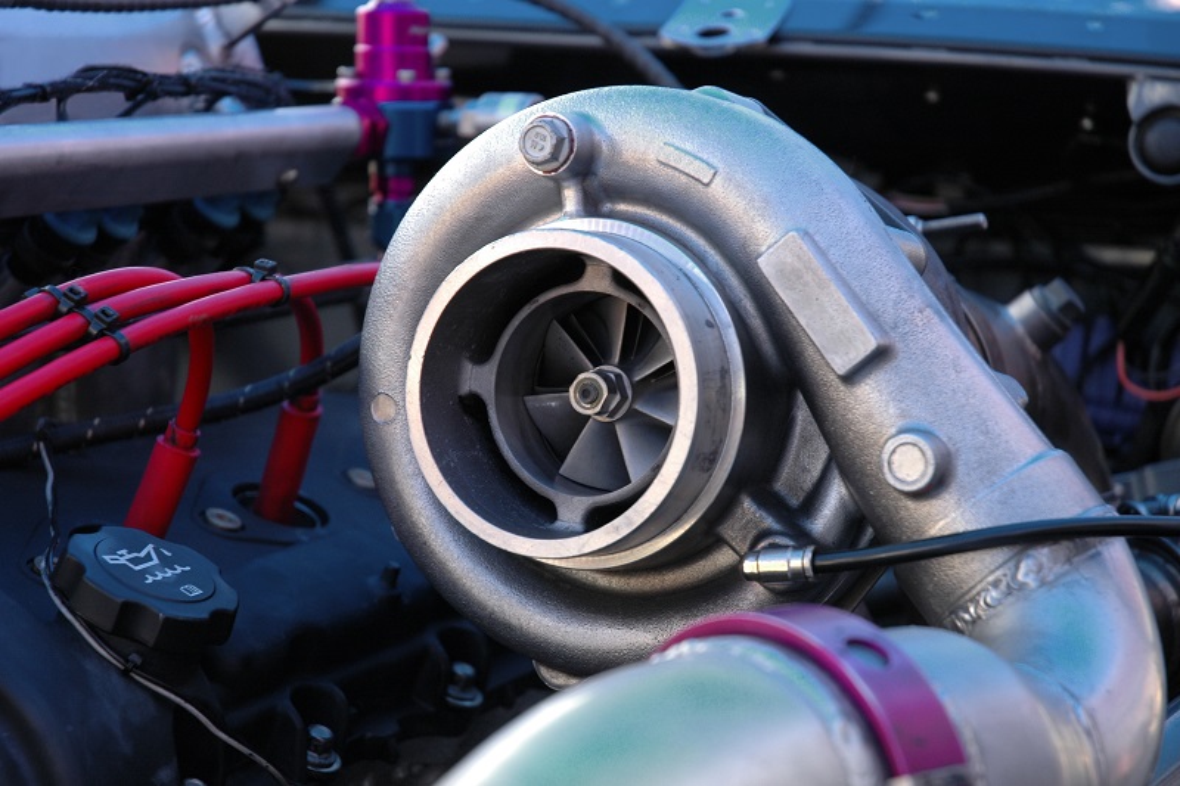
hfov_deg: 21.9
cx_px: 590
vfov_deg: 14.7
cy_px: 393
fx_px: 3048
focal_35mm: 93
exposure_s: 1/40
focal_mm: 62
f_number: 4.5
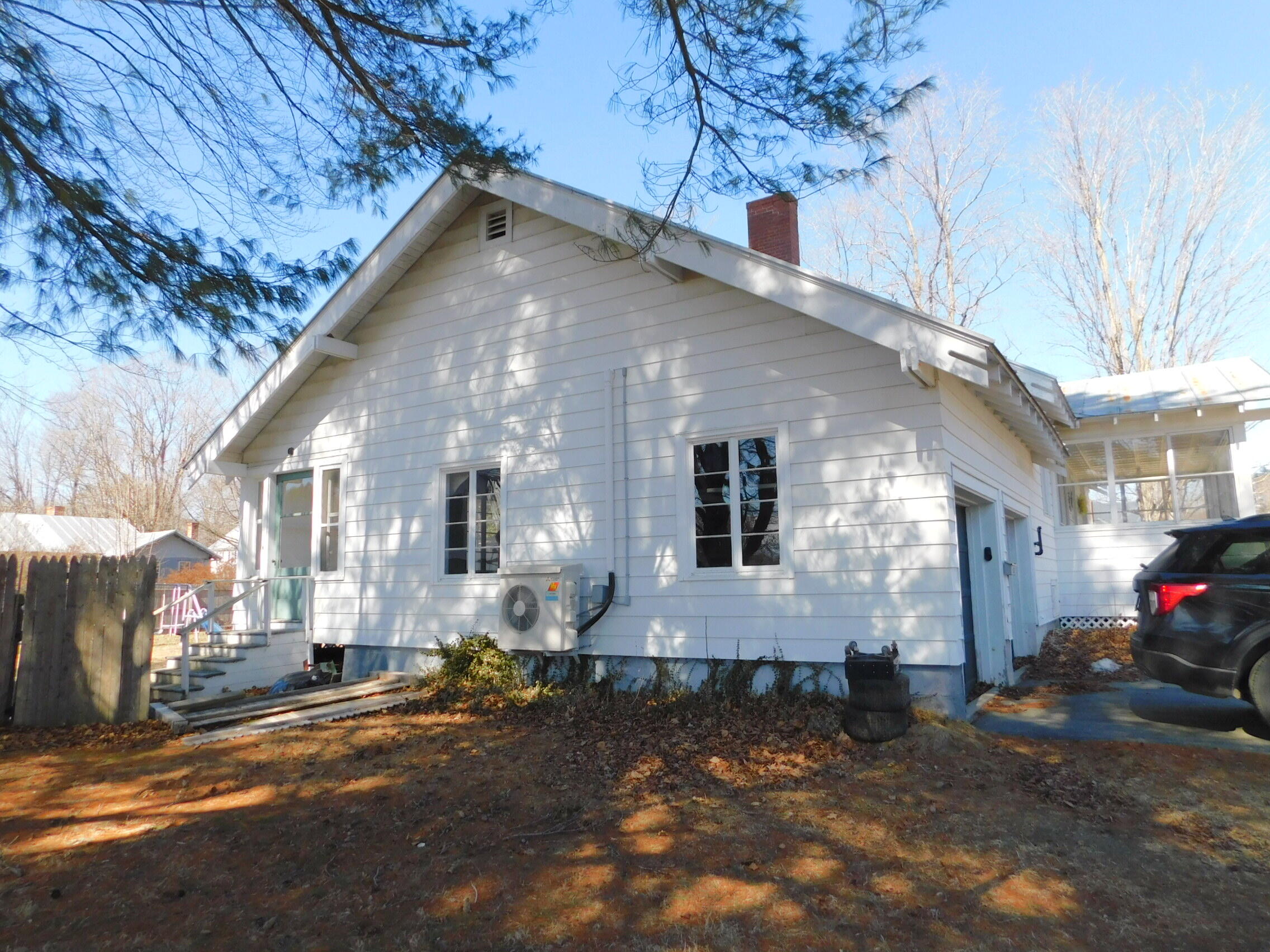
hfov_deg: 73.9
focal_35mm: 23
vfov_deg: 58.9
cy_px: 476
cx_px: 635
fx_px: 844
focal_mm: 4
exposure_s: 1/640
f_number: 3
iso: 125
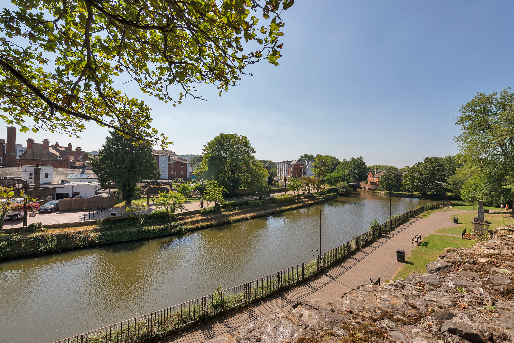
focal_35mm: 16
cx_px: 257
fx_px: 229
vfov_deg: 73.8
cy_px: 172
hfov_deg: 96.7
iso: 200
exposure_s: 1/800
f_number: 8
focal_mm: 16
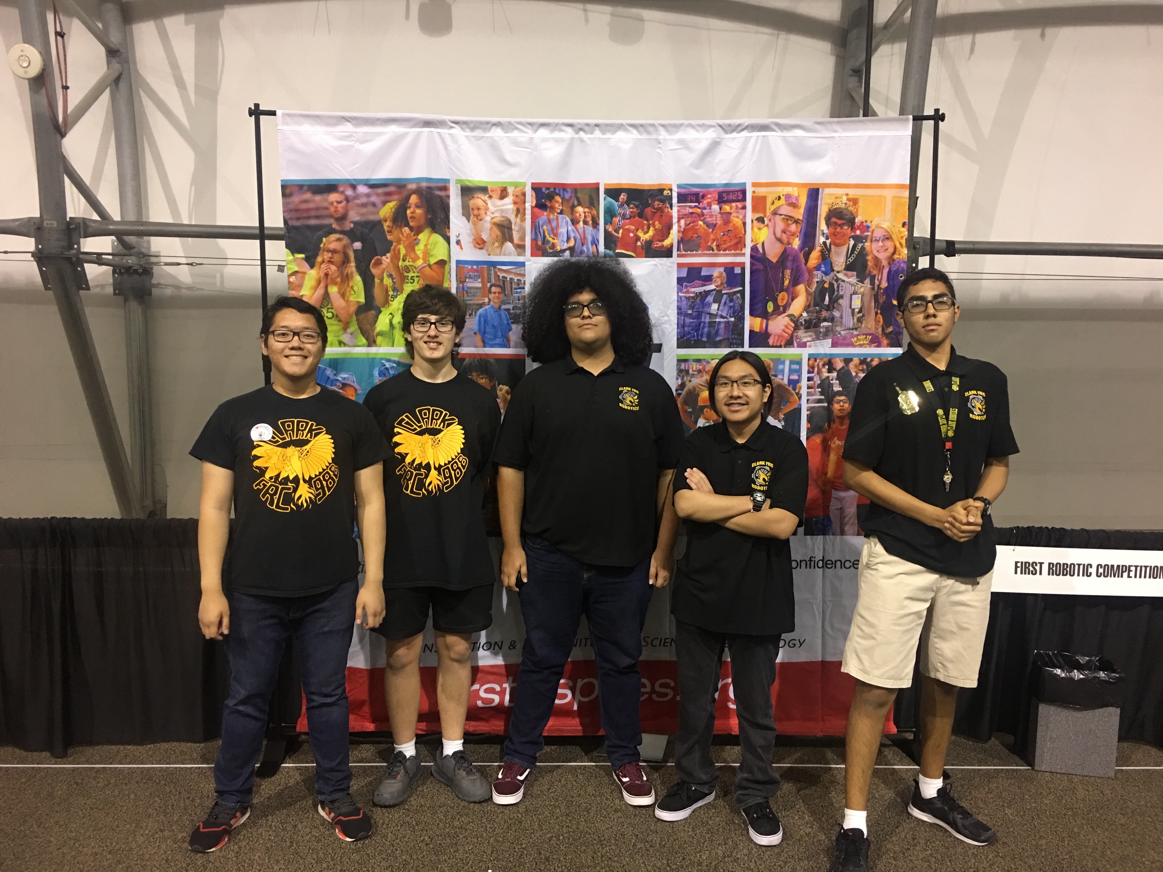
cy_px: 436
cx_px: 582
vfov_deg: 48.2
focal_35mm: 29
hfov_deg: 61.7
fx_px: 974
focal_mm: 4.15
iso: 80
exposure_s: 1/10
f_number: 2.2
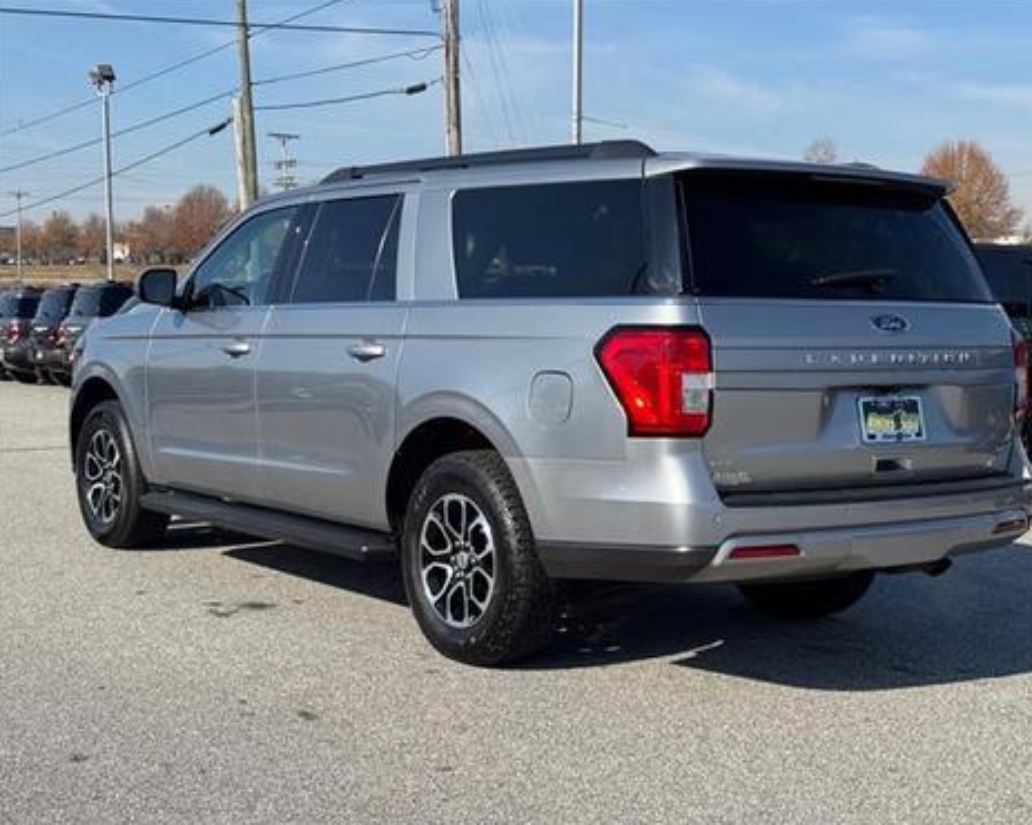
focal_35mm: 51
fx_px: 1557
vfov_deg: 29.7
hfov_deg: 36.6
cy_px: 412
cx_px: 557
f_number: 1.78
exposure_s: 1/4310
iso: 64
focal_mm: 6.76
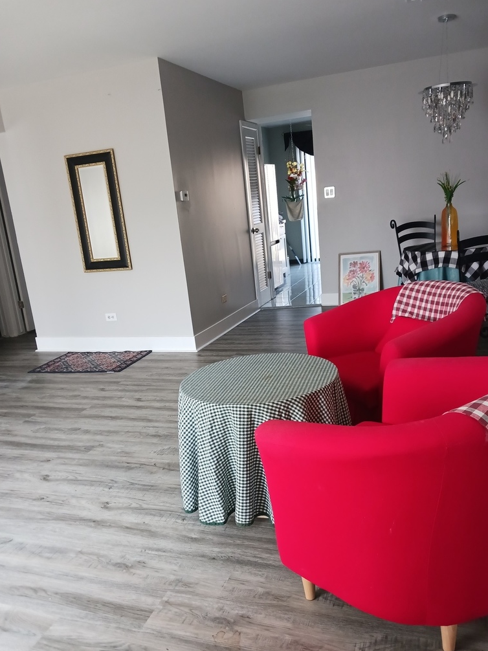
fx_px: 545
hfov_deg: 48.2
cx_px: 250
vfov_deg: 61.6
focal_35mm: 29
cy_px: 344
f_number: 1.8
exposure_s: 1/60
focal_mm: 4
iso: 200
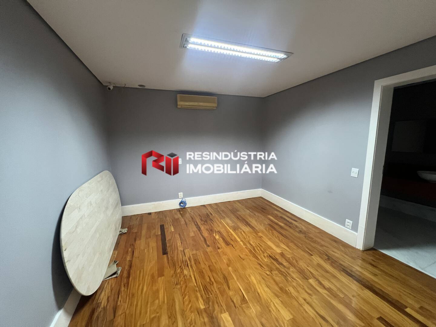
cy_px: 164
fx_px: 164
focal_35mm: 13
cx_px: 218
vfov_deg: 89.9
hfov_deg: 106.2
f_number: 1.8
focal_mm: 1.57
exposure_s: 1/60
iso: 400
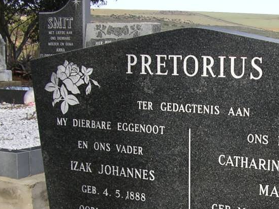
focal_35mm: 83
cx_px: 227
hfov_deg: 23.2
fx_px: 669
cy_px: 192
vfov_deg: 17.5
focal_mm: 5.8
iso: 50
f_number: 2.9
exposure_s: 1/400
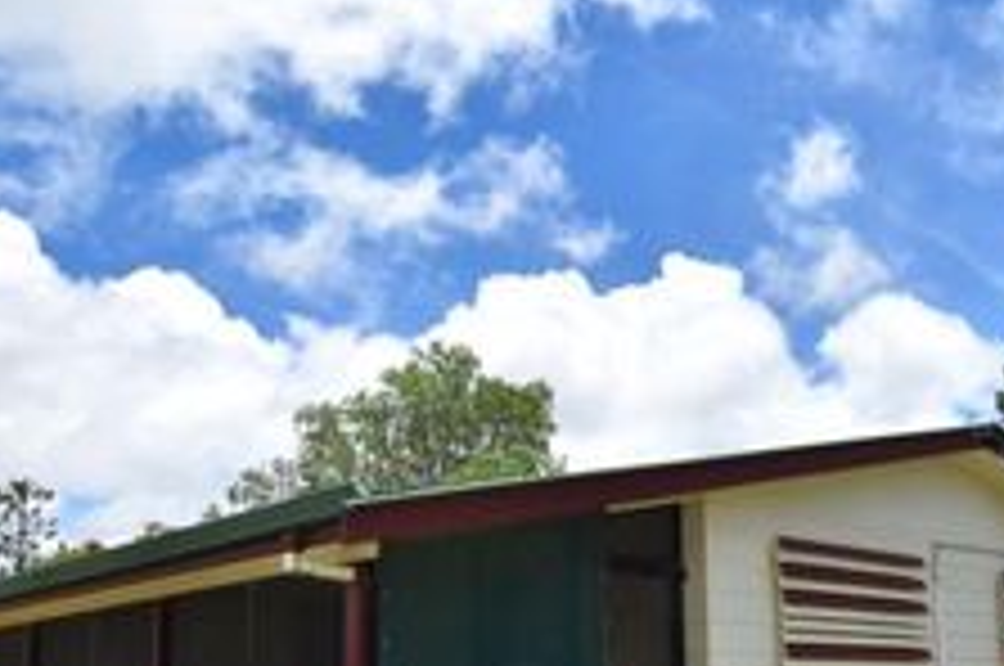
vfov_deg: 33.5
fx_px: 1058
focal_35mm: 38
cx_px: 684
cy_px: 574
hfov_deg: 49.7
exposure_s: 1/200
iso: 100
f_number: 13
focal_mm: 12
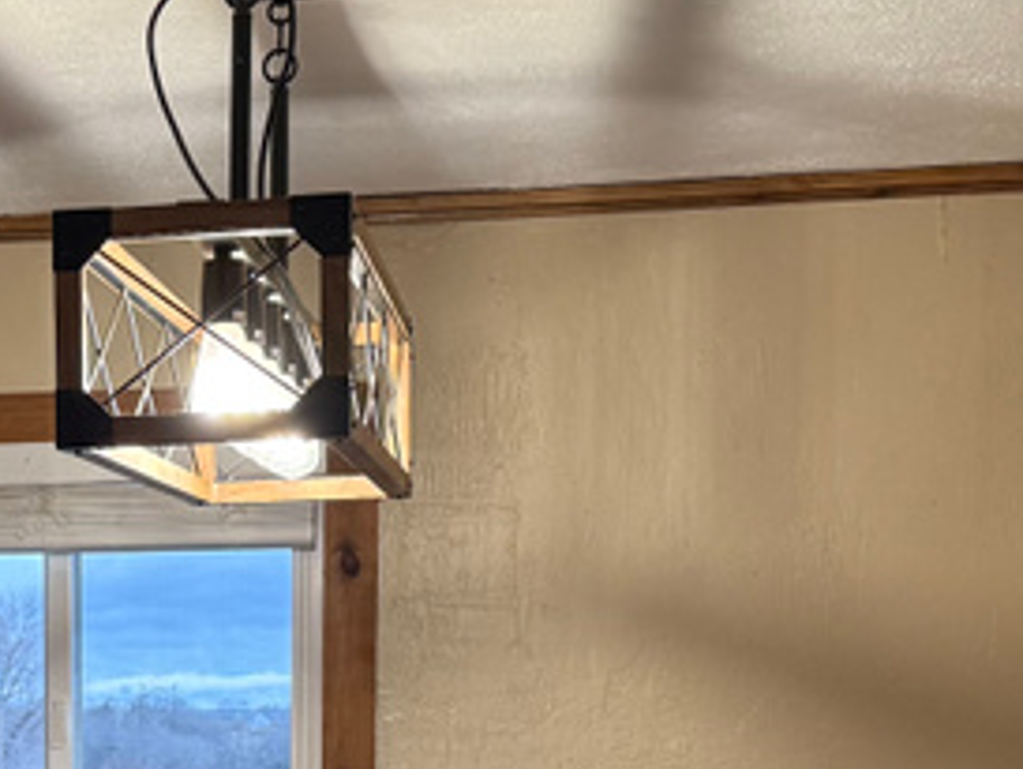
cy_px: 848
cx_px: -22
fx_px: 2661
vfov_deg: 16.0
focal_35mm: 90
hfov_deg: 21.0
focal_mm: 6.76
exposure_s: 1/120
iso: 200
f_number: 1.78
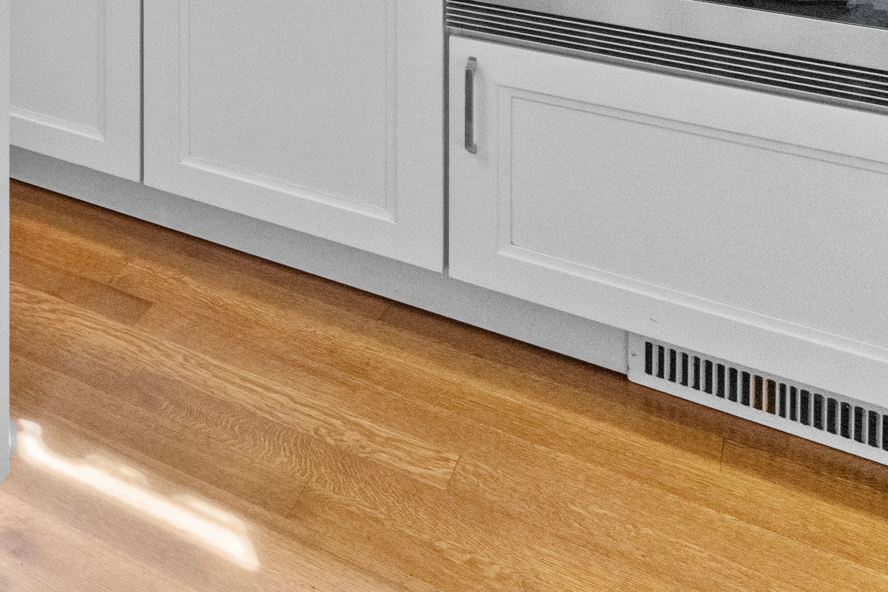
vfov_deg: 21.5
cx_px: -453
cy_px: -356
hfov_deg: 27.2
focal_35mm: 50
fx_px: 1233
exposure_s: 1/40
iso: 2500
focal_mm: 15.3
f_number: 11
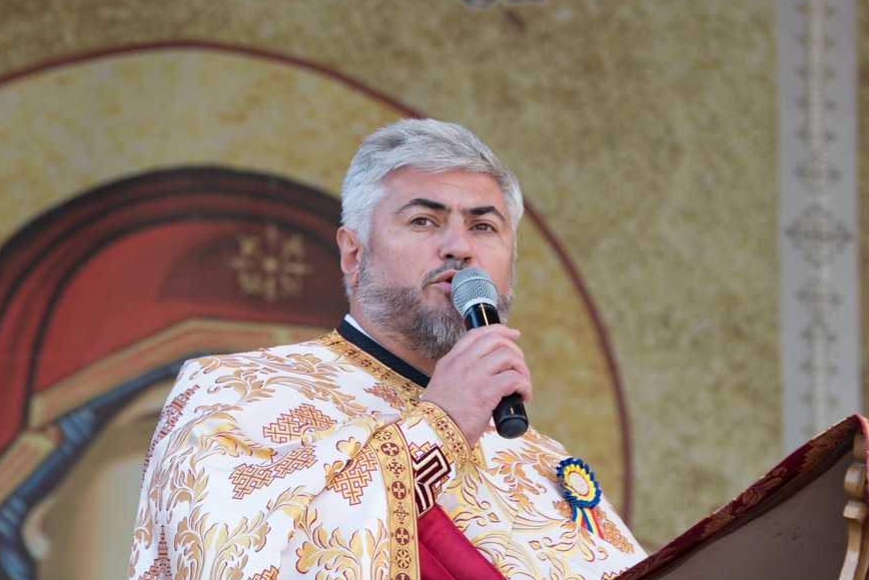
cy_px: 310
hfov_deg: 8.3
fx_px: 5987
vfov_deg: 5.5
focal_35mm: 248
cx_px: 521
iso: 100
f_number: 6.3
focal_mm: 150
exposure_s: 1/50
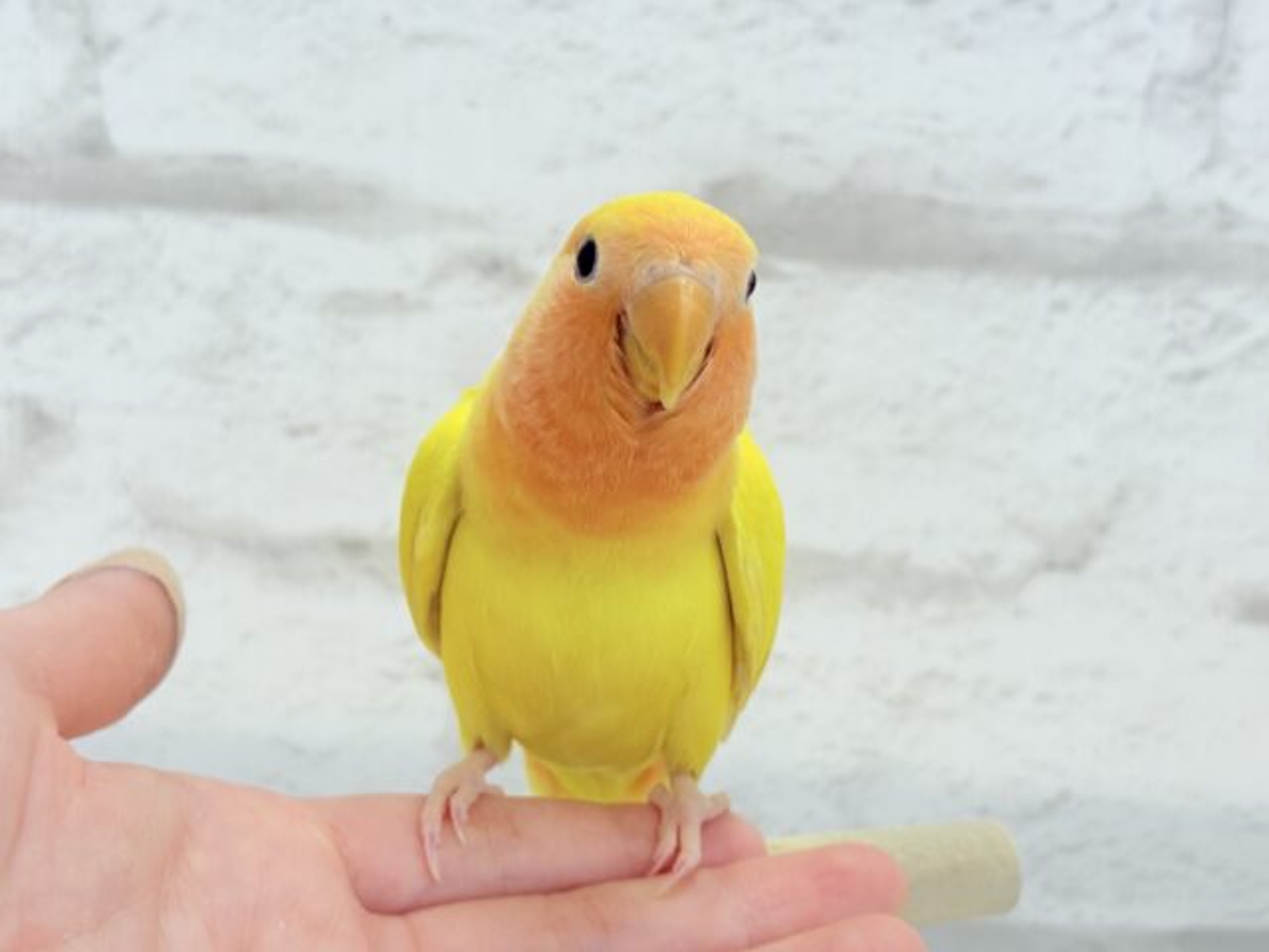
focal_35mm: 52
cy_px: 476
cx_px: 634
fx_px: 1906
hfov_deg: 36.8
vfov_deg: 28.0
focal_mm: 5.96
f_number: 1.6
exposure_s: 1/50
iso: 25
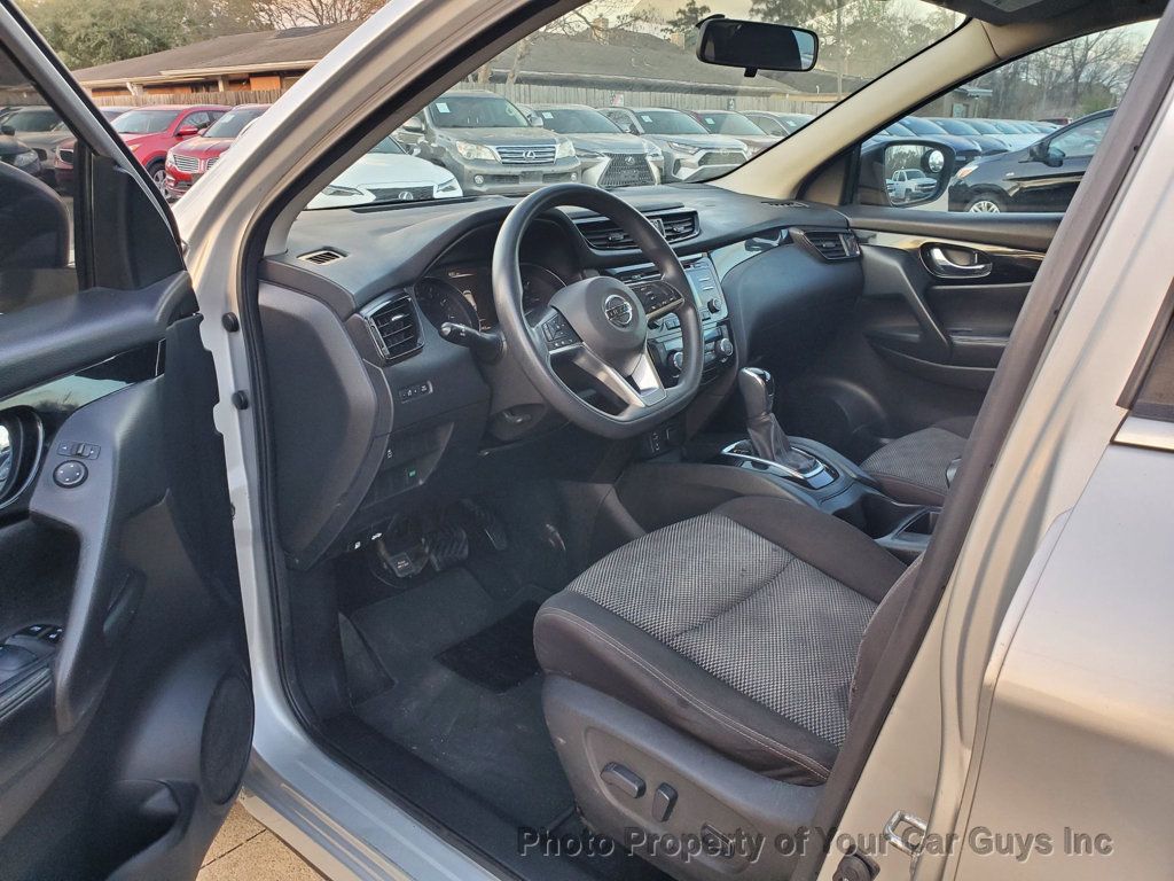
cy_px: 440
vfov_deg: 53.1
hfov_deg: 67.3
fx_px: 882
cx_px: 587
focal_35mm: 26
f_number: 2.4
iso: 200
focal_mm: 4.3
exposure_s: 1/85
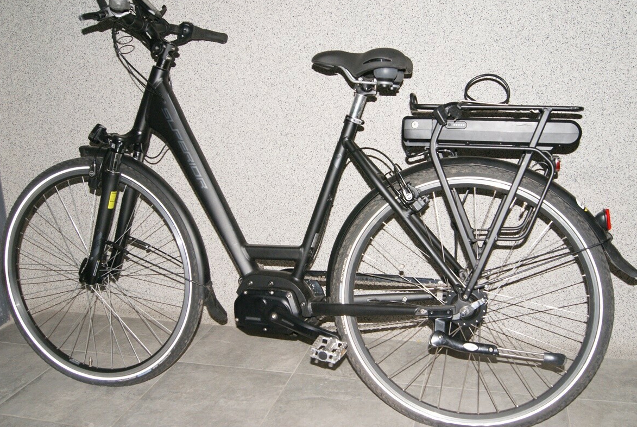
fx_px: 638
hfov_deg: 53.1
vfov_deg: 37.0
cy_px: 208
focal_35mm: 36
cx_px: 324
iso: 400
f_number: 5.6
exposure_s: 1/60
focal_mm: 22
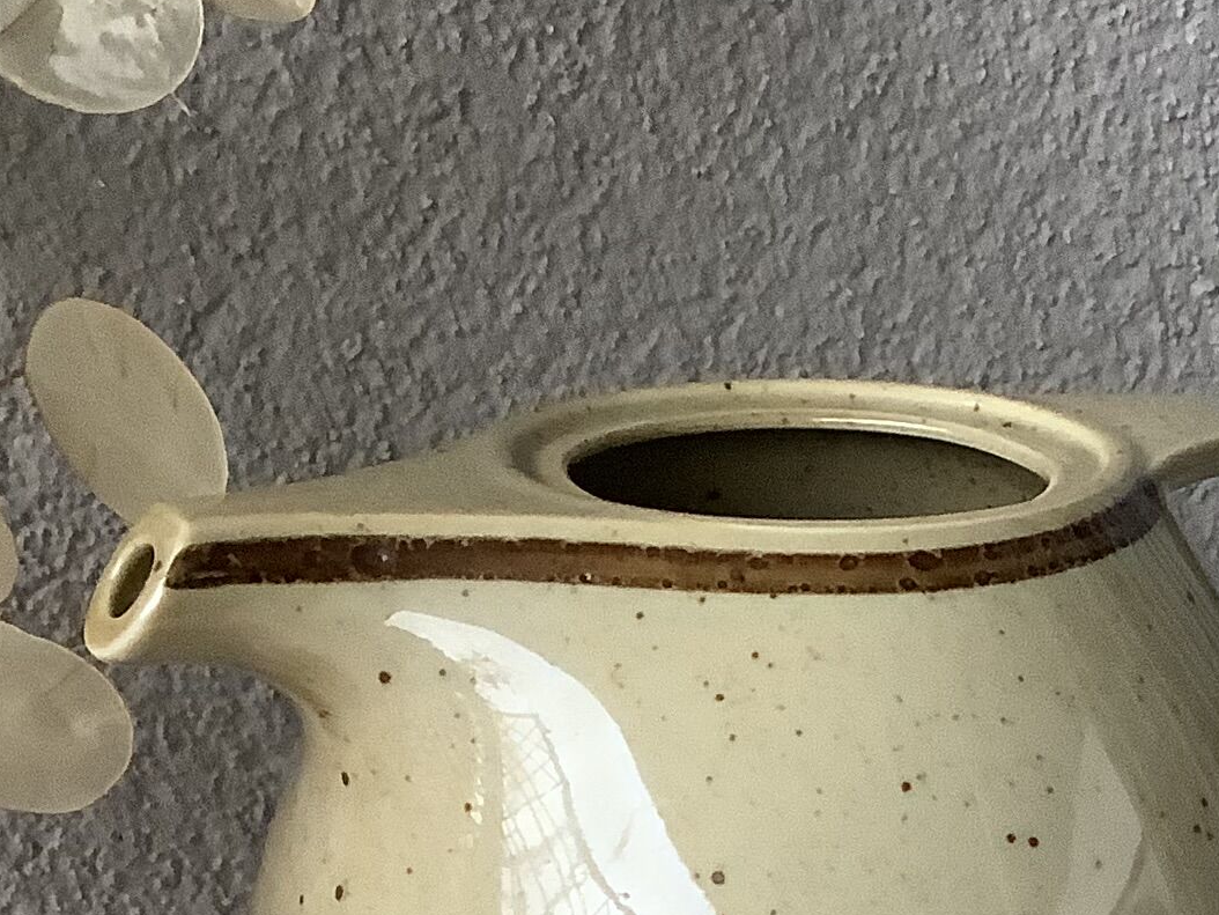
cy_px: 1198
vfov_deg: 14.7
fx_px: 3381
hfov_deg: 20.3
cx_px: 844
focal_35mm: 96
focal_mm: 3.3
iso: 320
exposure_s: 1/60
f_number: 2.4
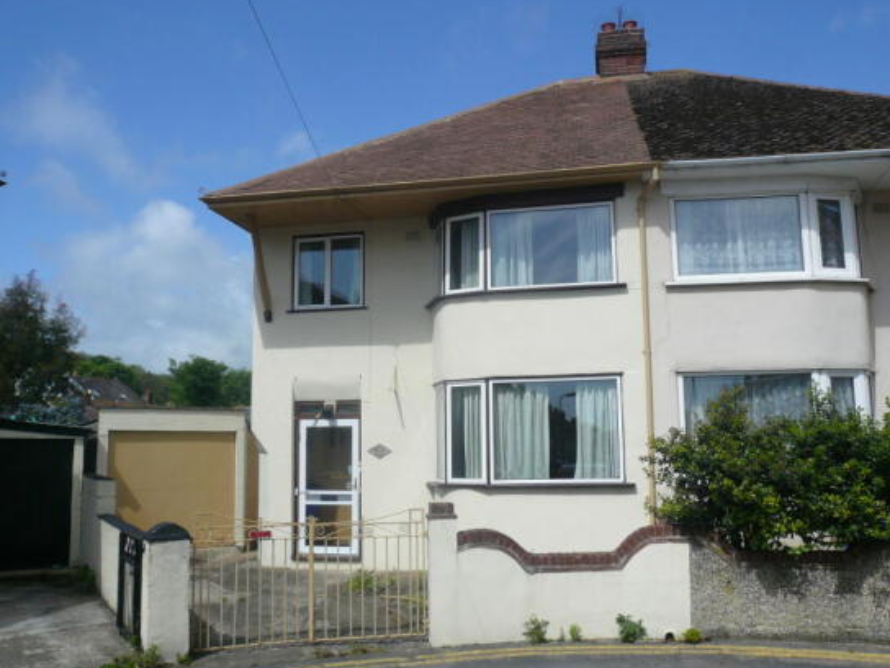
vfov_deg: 46.8
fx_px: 771
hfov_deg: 60.0
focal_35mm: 30
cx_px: 451
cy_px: 338
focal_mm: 4.6
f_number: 8
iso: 100
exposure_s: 1/400
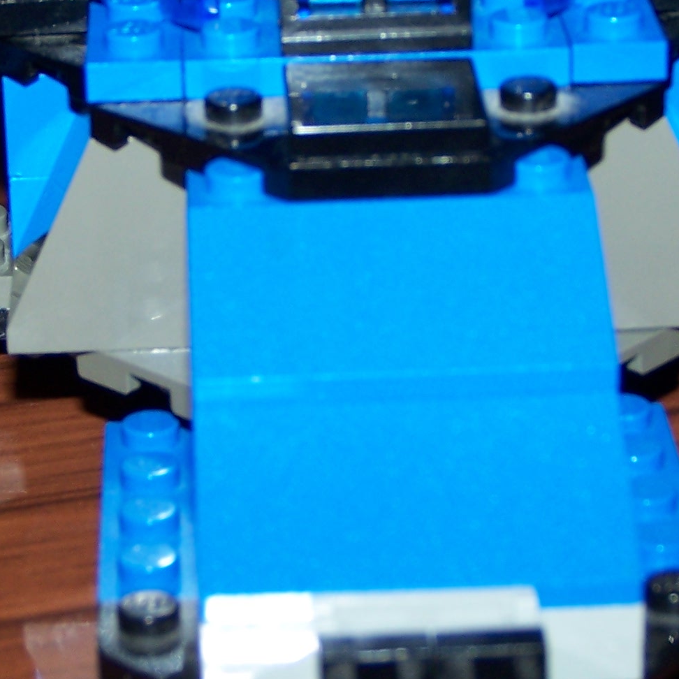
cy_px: 200
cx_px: 339
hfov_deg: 11.1
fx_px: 3484
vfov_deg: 11.1
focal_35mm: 157
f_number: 3.2
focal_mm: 11.1
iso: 80
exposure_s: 1/80
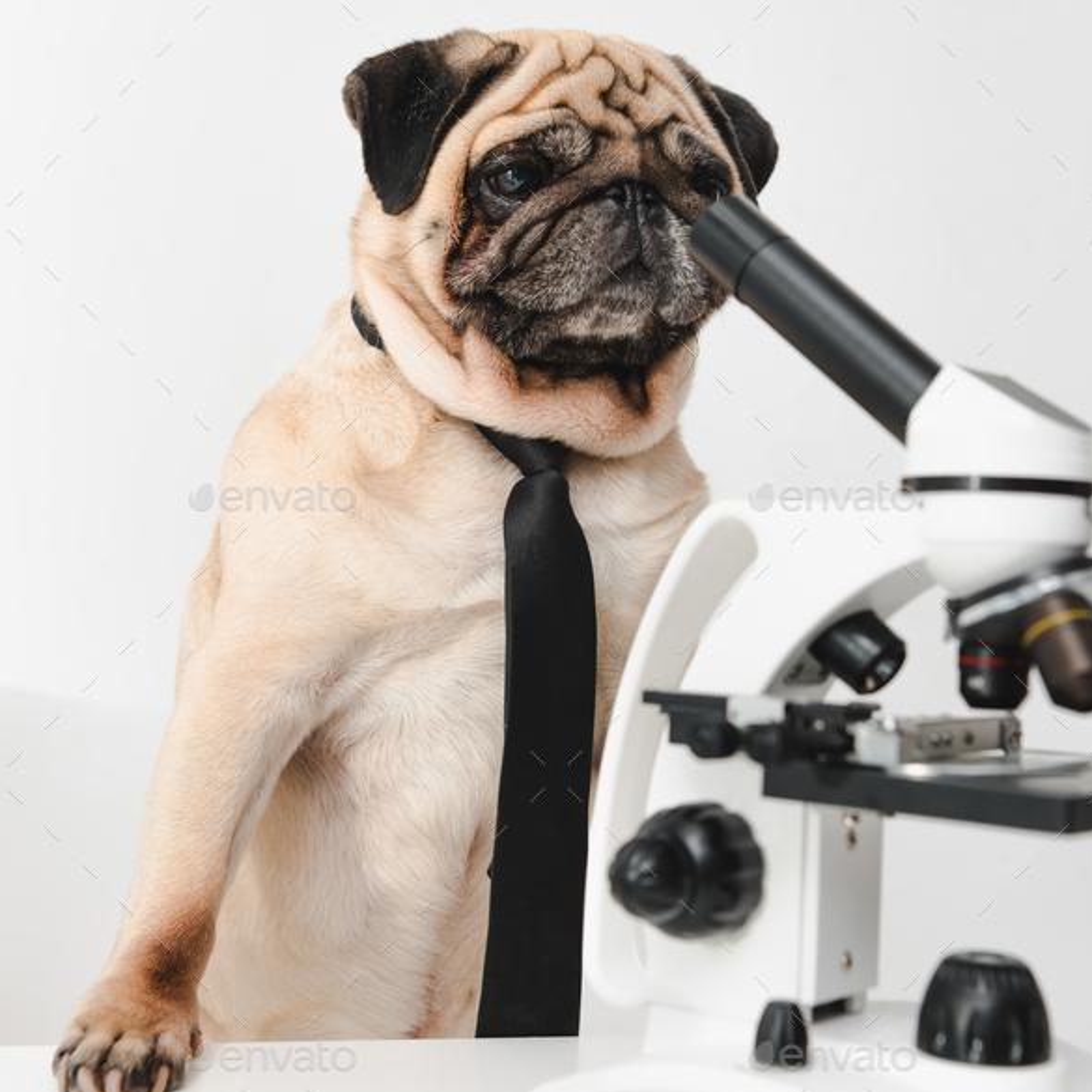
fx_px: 1927
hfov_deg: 31.6
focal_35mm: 54
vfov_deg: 31.6
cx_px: 547
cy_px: 482
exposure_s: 1/200
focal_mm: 42
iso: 200
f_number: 4.5
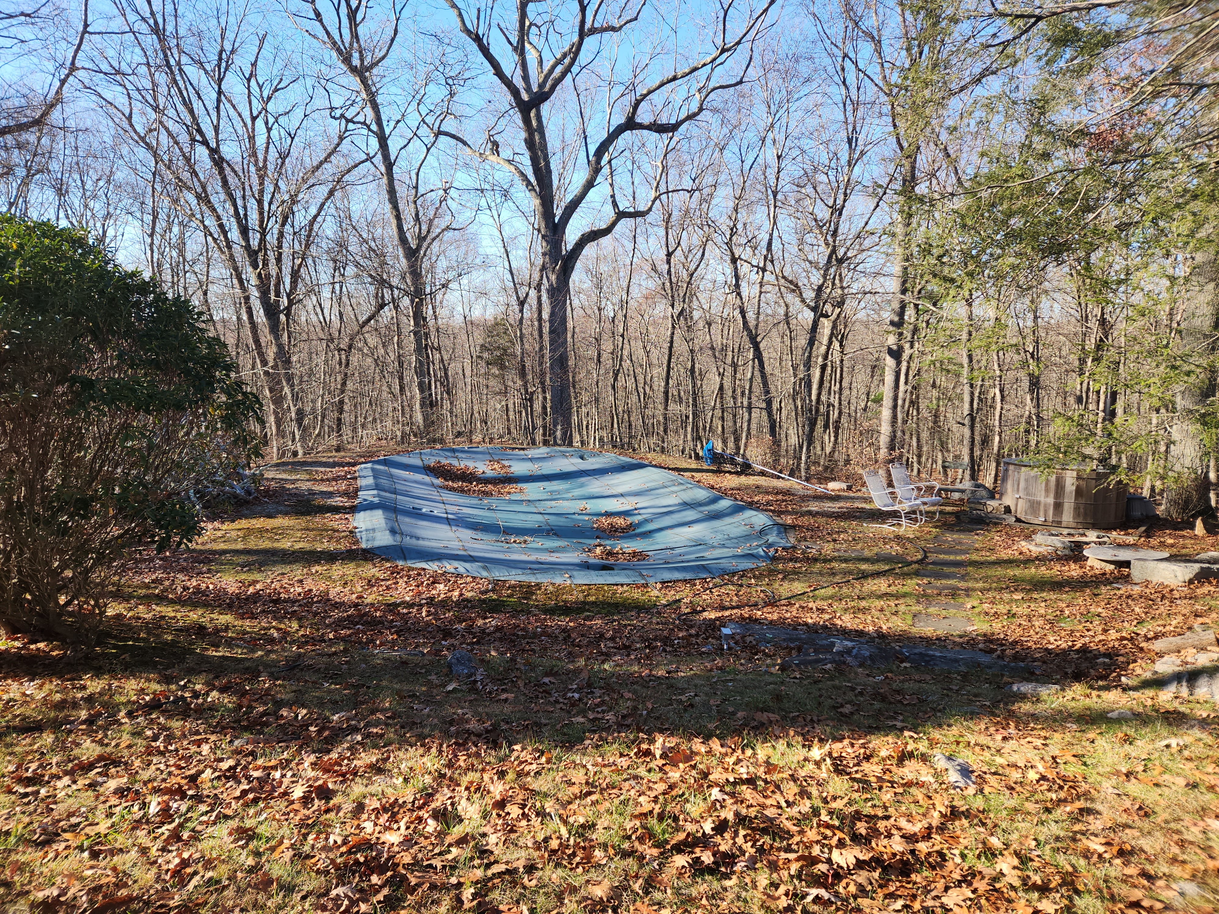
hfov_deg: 73.9
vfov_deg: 58.9
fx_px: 810
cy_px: 457
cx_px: 610
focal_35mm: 23
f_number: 1.8
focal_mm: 5.4
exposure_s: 1/358
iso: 20
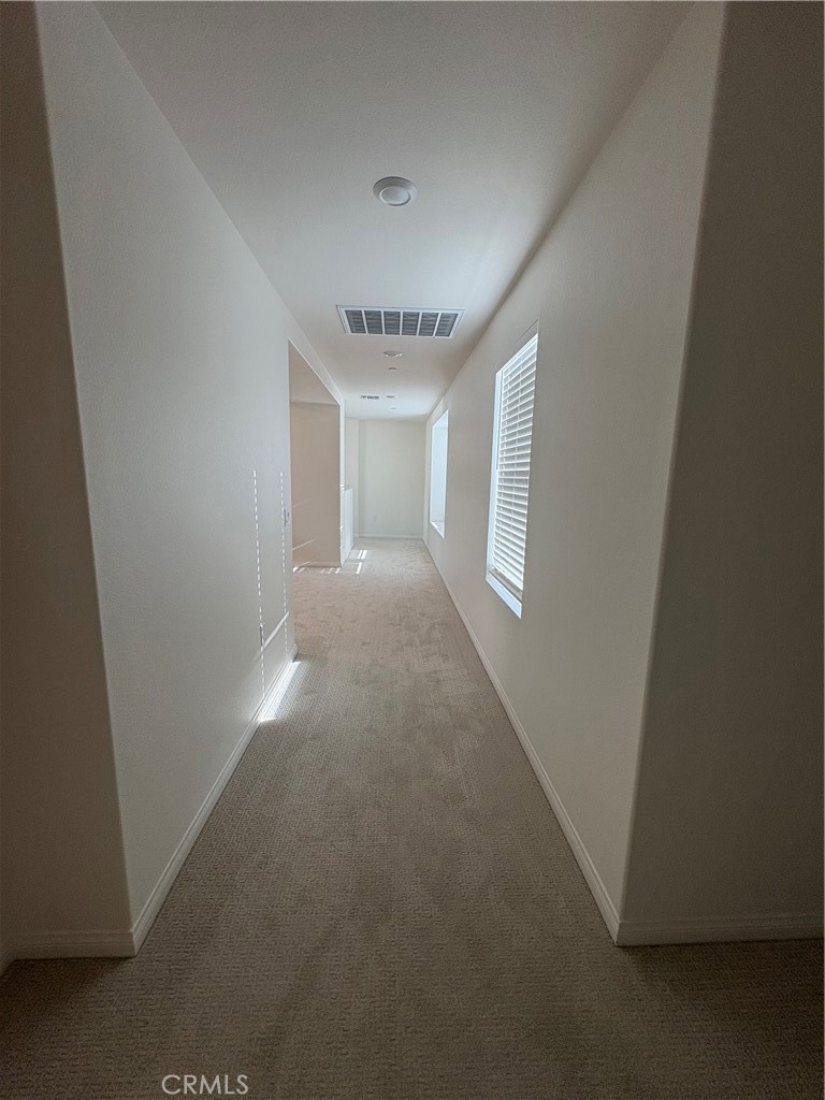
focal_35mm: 14
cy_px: 550
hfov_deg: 85.7
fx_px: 445
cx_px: 412
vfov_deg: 102.1
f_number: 2.2
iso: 80
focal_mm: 2.22
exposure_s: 1/120
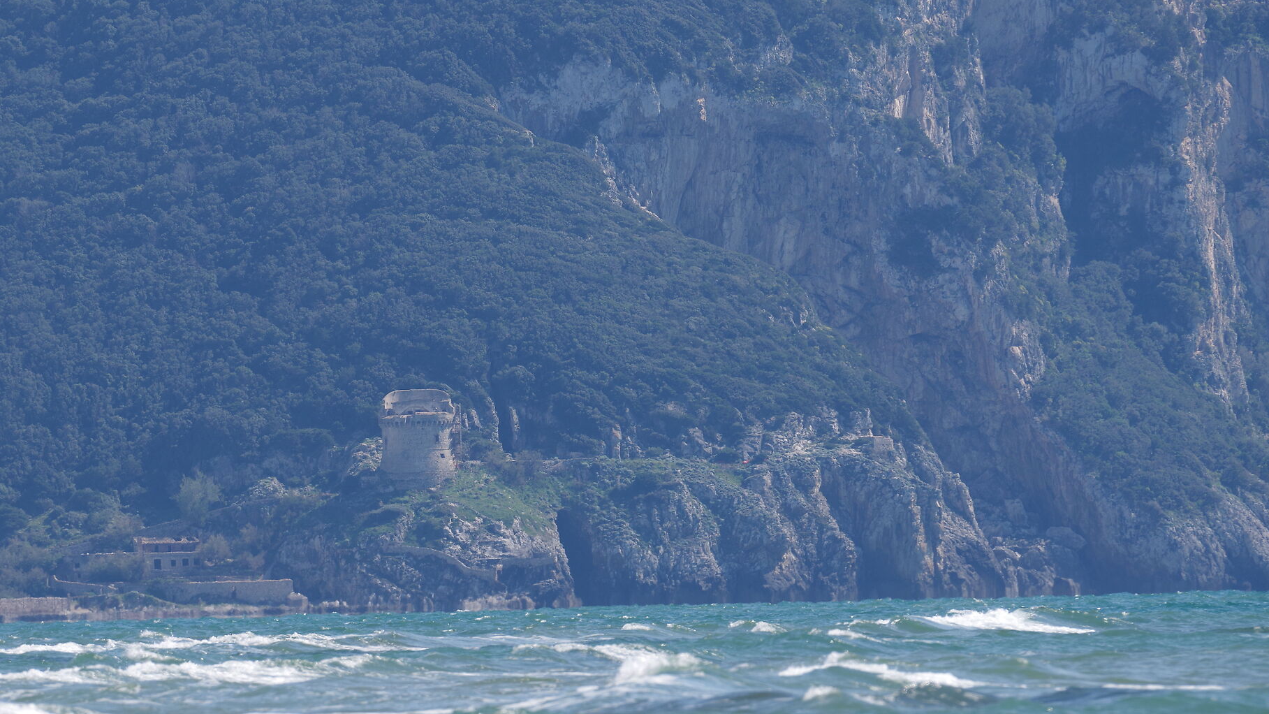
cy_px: 502
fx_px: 20963
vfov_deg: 2.0
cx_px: 436
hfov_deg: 3.5
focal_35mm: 623
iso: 100
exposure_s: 1/200
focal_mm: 450
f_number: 9
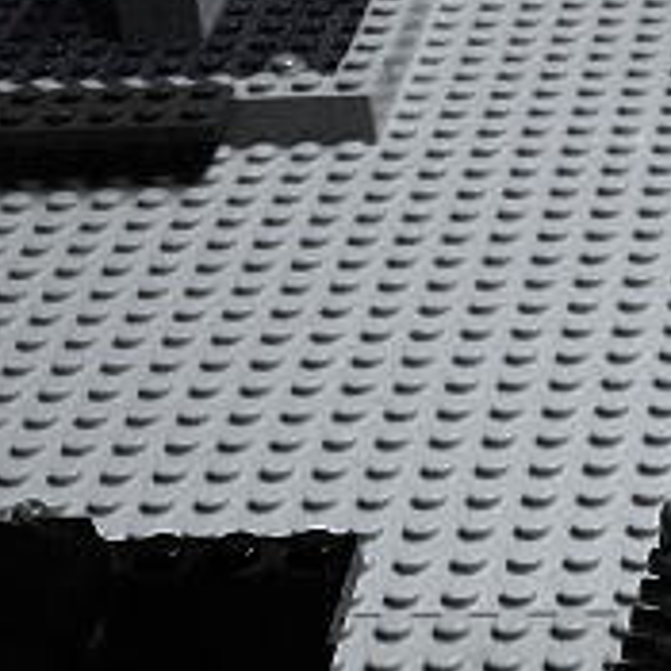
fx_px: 2763
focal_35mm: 126
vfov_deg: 13.4
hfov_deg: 13.0
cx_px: 1041
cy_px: 819
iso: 160
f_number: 2.7
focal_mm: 6
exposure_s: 1/20
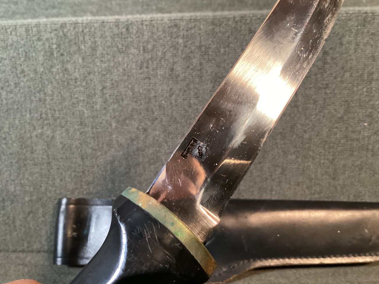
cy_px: 152
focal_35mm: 36
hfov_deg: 51.4
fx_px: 394
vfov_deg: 39.6
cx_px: 188
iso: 400
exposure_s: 1/40
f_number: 2.4
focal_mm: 3.3
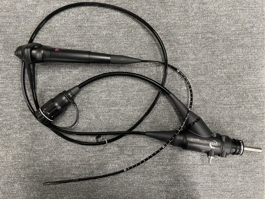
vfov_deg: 53.1
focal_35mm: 26
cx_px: 132
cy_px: 100
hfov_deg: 67.3
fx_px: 199
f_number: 1.6
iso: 250
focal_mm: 4.2
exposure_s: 1/60
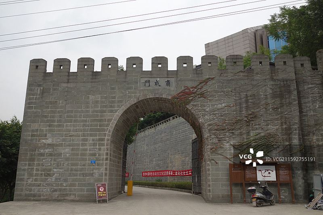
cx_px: 162
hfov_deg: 58.7
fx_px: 287
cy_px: 108
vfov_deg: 41.1
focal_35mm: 32
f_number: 5.6
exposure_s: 1/250
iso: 320
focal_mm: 12.03
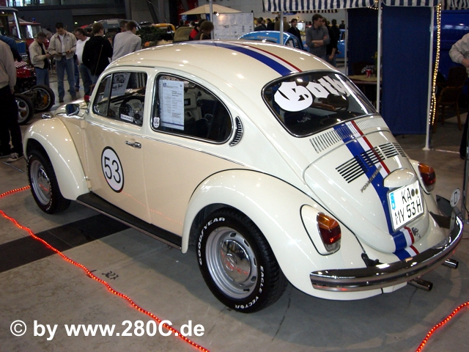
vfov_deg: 37.7
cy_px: 176
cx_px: 234
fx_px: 515
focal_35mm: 38
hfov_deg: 49.0
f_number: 2.7
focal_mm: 6.2
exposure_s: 1/60
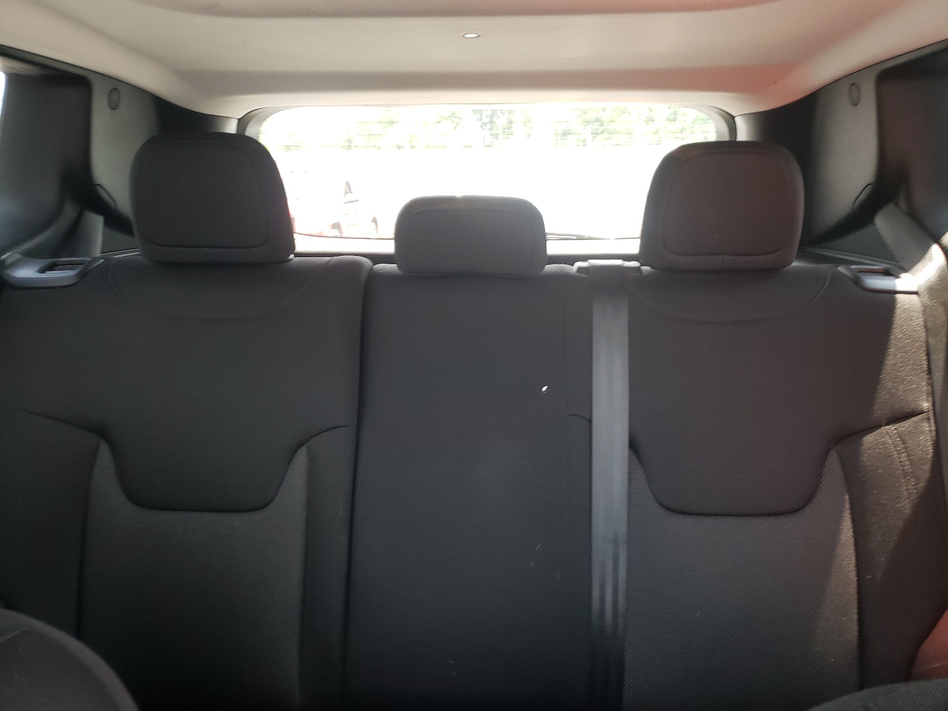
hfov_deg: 67.3
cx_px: 474
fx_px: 712
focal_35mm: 26
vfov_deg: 53.1
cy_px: 356
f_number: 1.5
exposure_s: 1/50
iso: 74
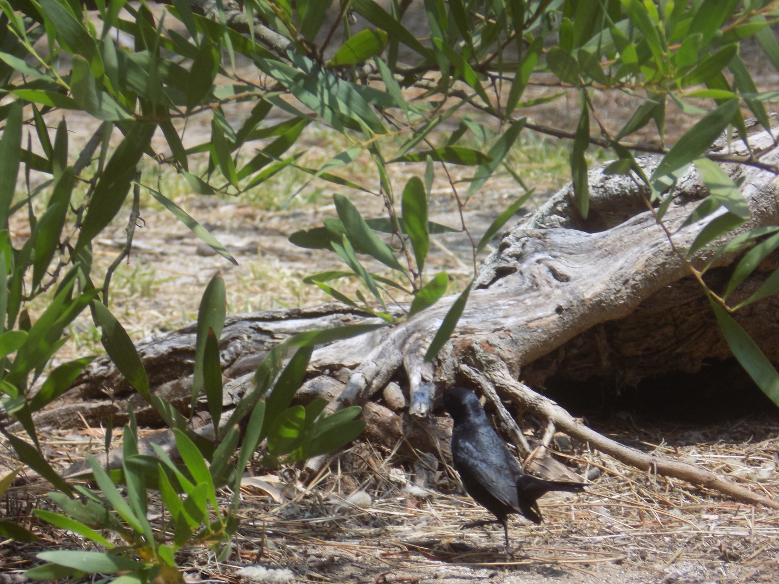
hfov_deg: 5.5
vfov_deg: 4.2
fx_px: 8056
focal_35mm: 358
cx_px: 390
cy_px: 292
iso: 100
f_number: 5.9
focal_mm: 63.7
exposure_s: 1/250
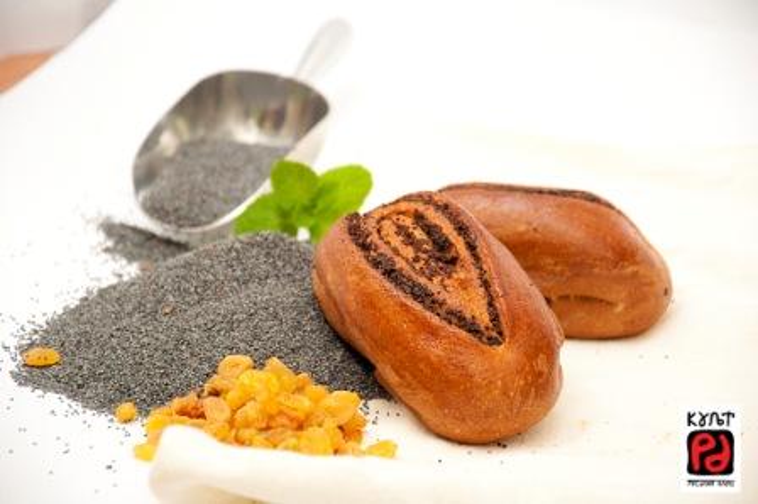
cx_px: 379
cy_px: 252
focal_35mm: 158
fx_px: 3314
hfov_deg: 13.0
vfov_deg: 8.7
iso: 200
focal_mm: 105
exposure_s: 1/80
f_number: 5.6
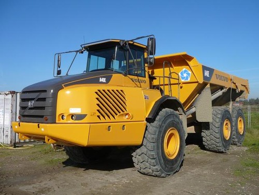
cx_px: 130
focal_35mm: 35
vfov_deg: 40.7
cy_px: 98
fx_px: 262
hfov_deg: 52.6
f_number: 5
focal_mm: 5.2
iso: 80
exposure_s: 1/800
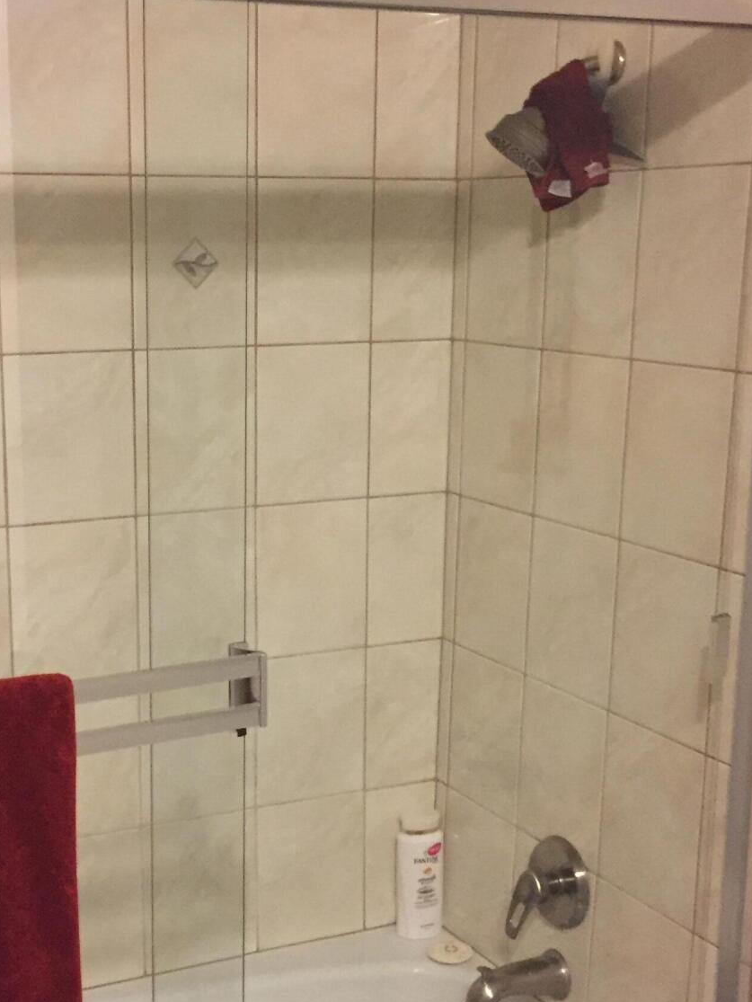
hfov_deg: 27.8
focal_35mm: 52
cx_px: 222
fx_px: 1505
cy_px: 552
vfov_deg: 36.8
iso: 250
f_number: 2.2
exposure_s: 1/15
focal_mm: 4.15
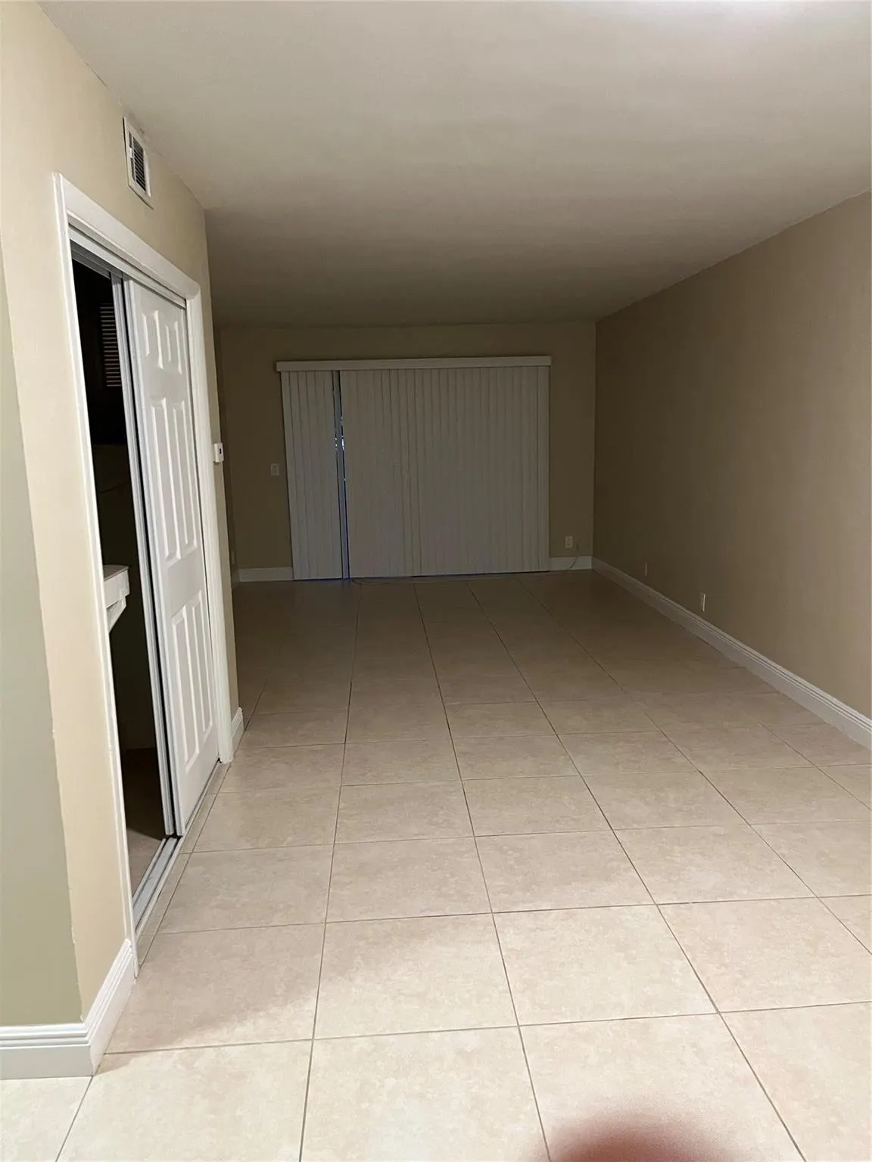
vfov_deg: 67.3
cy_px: 581
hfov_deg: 53.1
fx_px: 873
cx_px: 436
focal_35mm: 26
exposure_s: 1/60
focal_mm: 5.1
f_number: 1.6
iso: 500
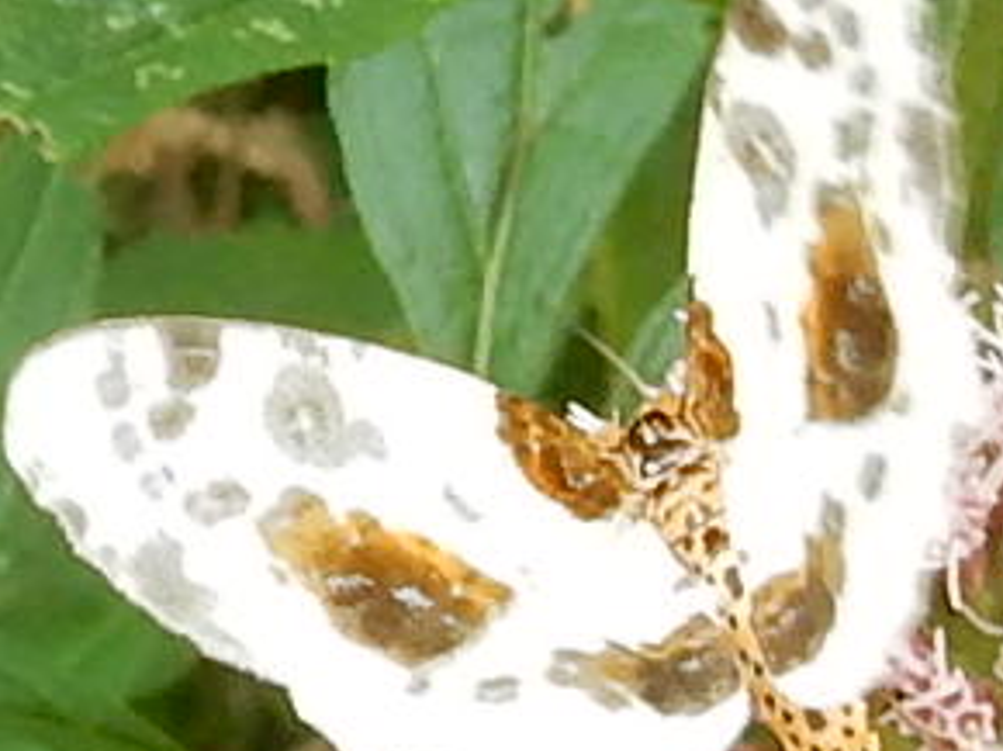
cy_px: 550
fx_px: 2750
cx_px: 827
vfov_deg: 15.5
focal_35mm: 95
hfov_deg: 20.4
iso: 125
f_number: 4.2
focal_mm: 7.6
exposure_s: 1/50
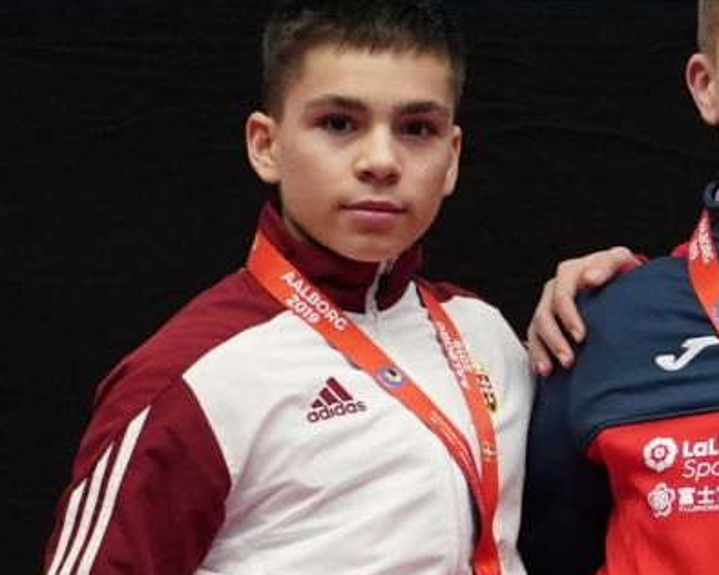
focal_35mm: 450
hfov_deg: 4.3
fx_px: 9573
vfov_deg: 3.4
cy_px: 814
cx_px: 1051
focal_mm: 70
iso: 1000
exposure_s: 1/320
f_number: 2.8
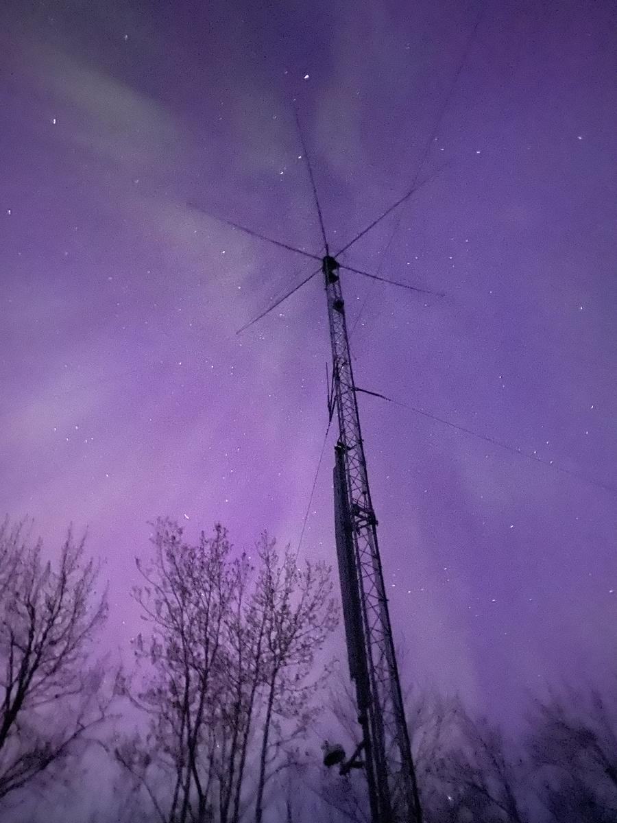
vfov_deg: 67.3
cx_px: 308
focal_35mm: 26
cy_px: 412
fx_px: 618
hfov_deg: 53.1
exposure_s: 1.1
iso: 5000
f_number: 1.8
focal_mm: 4.25
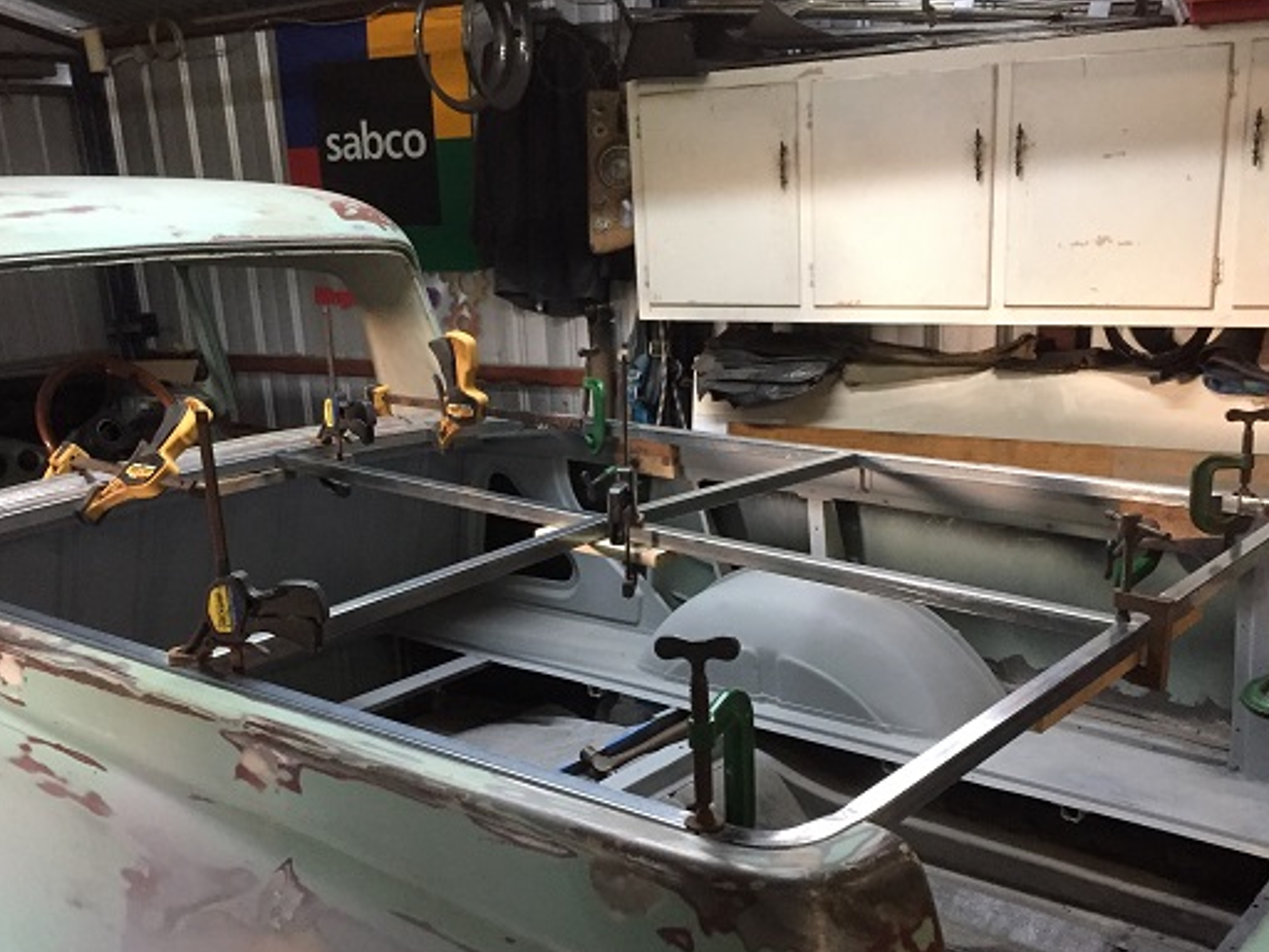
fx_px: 1356
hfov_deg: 50.1
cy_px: 590
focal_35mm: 37
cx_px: 641
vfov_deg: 38.4
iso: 250
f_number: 2.2
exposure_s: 1/25
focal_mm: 4.15
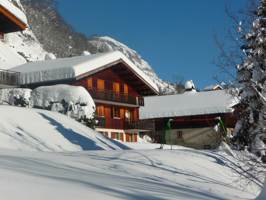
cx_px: 133
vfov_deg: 17.6
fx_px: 645
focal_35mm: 84
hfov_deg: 23.3
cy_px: 100
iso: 100
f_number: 11
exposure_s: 1/320
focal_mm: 14.2
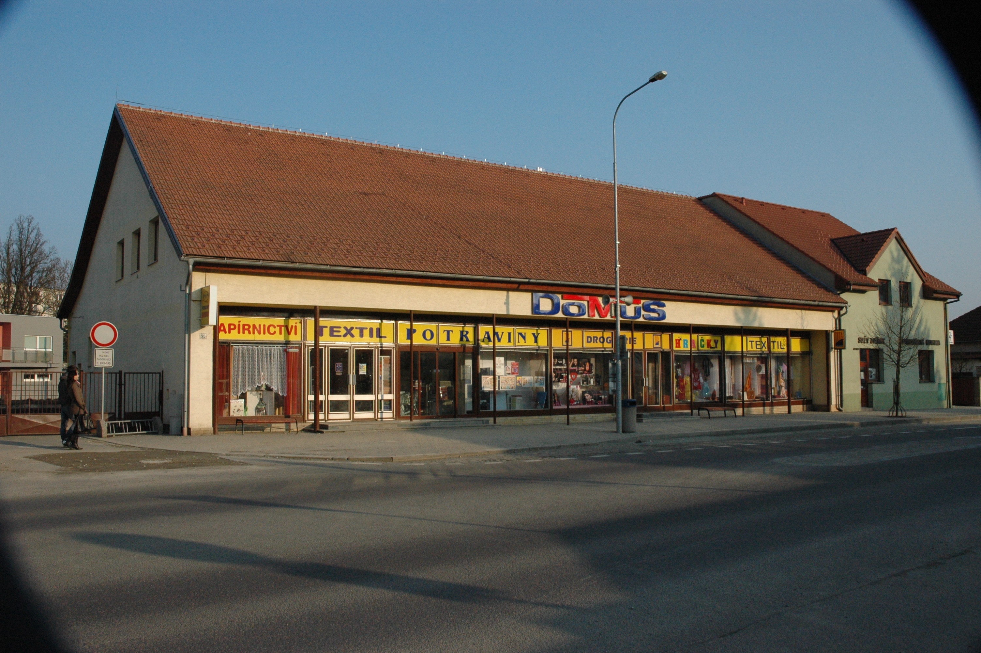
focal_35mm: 33
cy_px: 326
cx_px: 490
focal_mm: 22
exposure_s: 1/800
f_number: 9
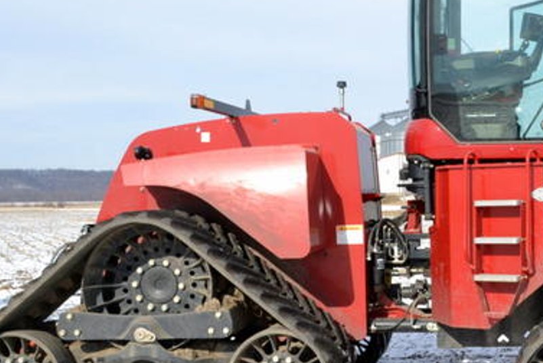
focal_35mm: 70
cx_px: 495
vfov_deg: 19.5
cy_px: 181
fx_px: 1056
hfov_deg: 27.7
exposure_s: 1/200
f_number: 18
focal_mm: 22
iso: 400
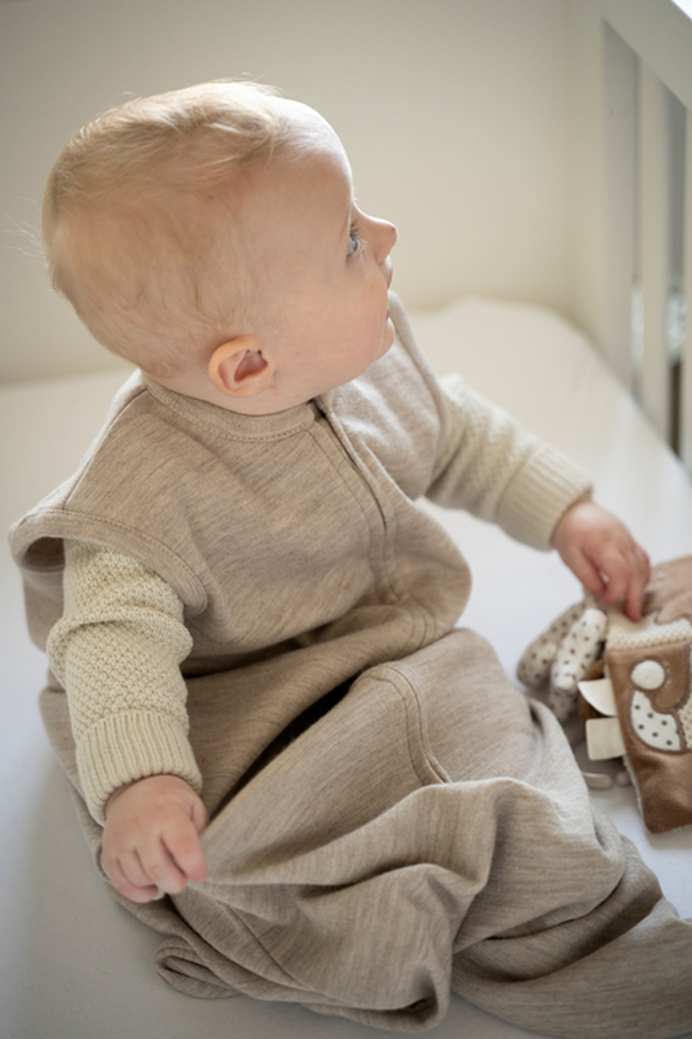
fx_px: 2163
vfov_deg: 27.0
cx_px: 346
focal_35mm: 75
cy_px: 520
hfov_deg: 18.2
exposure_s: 1/125
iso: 800
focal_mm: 75
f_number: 2.8
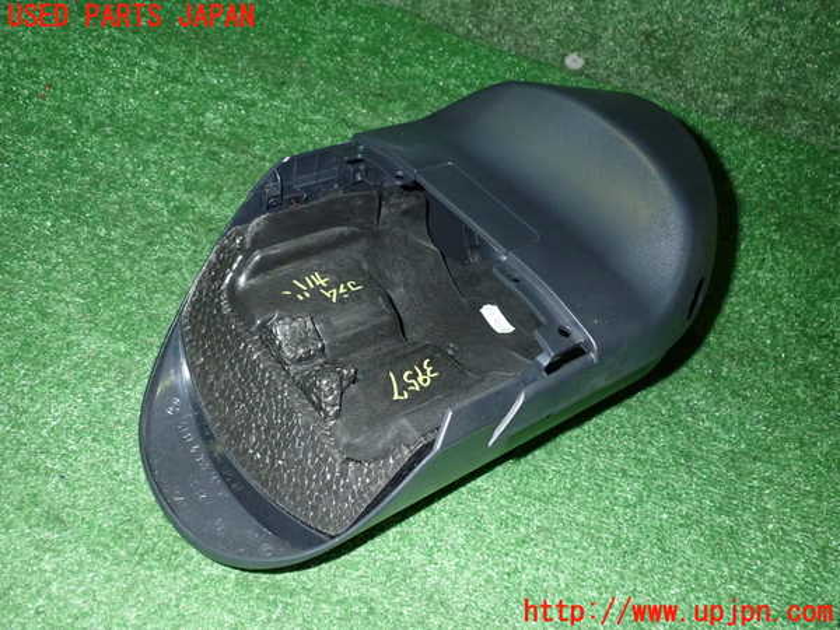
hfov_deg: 56.8
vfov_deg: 44.2
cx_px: 420
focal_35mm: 32
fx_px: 777
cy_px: 315
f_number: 7.1
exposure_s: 1/30
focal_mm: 5.79
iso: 800
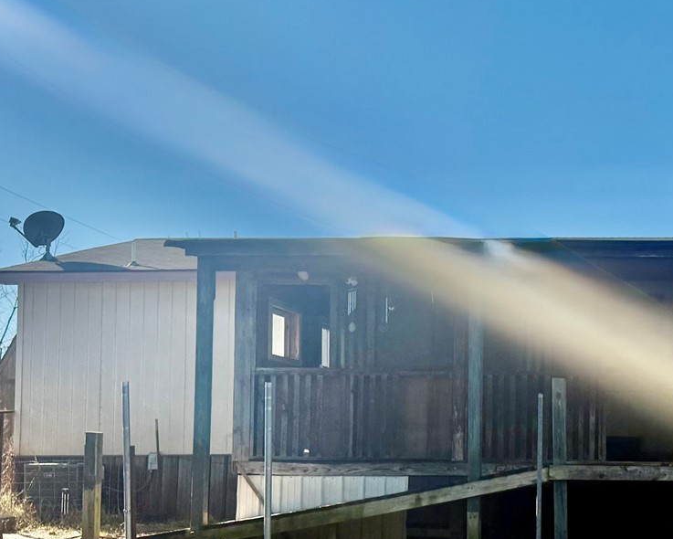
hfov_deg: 29.0
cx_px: 672
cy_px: 389
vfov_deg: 24.8
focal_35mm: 61
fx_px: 1215
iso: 125
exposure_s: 1/7353
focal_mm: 6.76
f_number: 1.78
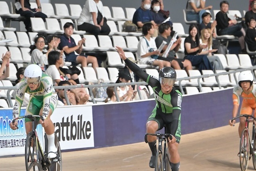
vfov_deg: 3.8
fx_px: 2595
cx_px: 158
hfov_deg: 5.6
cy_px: 117
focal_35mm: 365
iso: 6400
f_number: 8
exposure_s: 1/400
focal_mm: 250
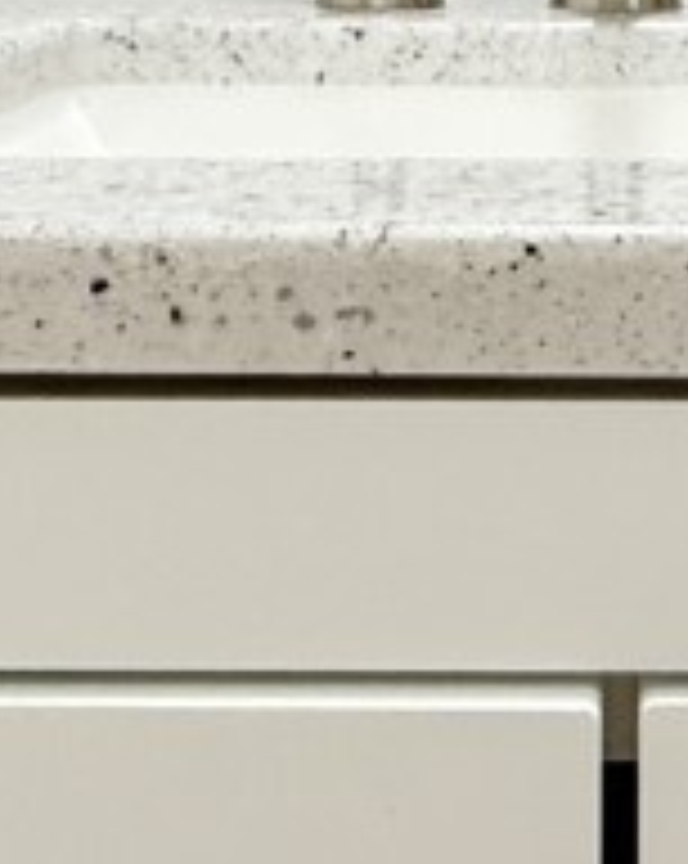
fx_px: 1862
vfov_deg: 24.3
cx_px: 648
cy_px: -104
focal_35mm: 73
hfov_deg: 20.4
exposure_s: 1/63
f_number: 2.2
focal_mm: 2.22
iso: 320
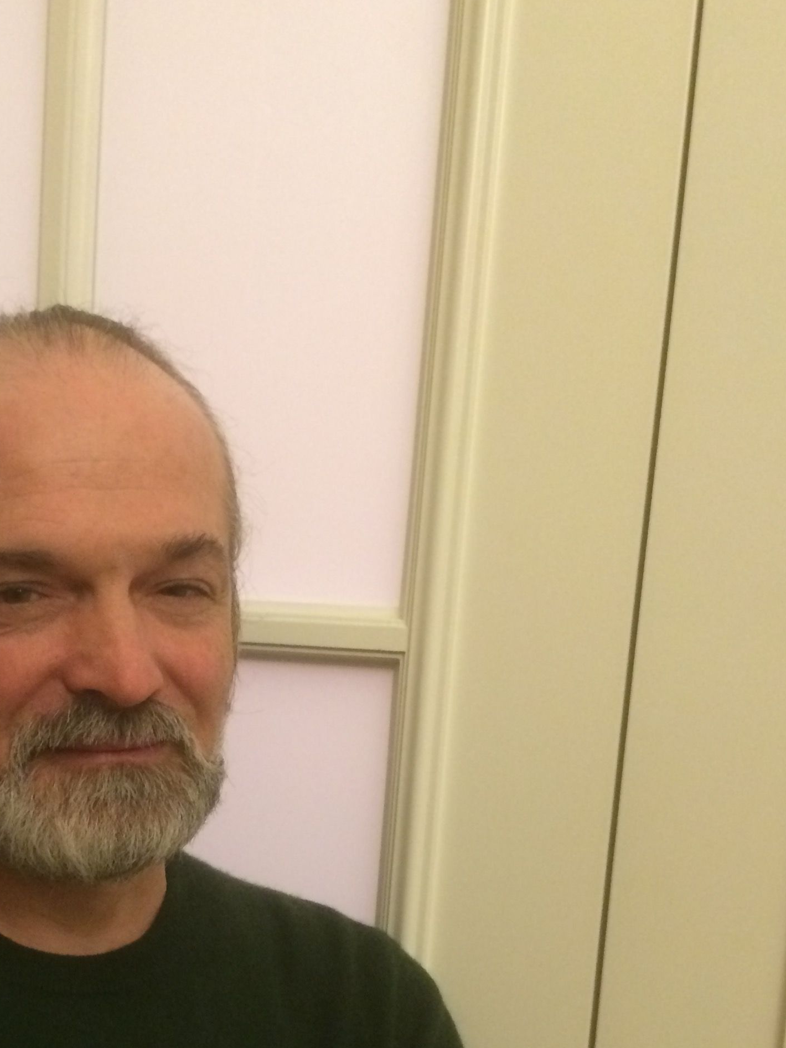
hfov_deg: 28.4
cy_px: 866
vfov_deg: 36.6
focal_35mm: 50
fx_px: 1514
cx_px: 147
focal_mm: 4.15
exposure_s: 1/17
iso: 320
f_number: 2.2
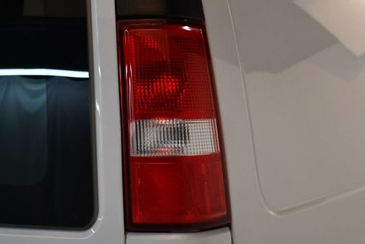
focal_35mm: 83
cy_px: 126
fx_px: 842
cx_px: 199
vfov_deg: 16.5
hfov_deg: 24.4
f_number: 4.2
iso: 800
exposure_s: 1/125
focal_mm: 28
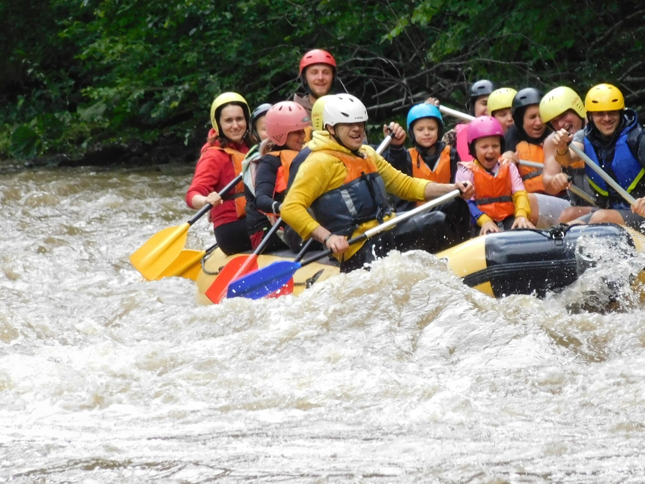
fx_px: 17553
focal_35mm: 942
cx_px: 435
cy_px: 175
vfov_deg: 1.6
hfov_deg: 2.1
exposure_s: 1/160
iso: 400
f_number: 6.1
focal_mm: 114.5
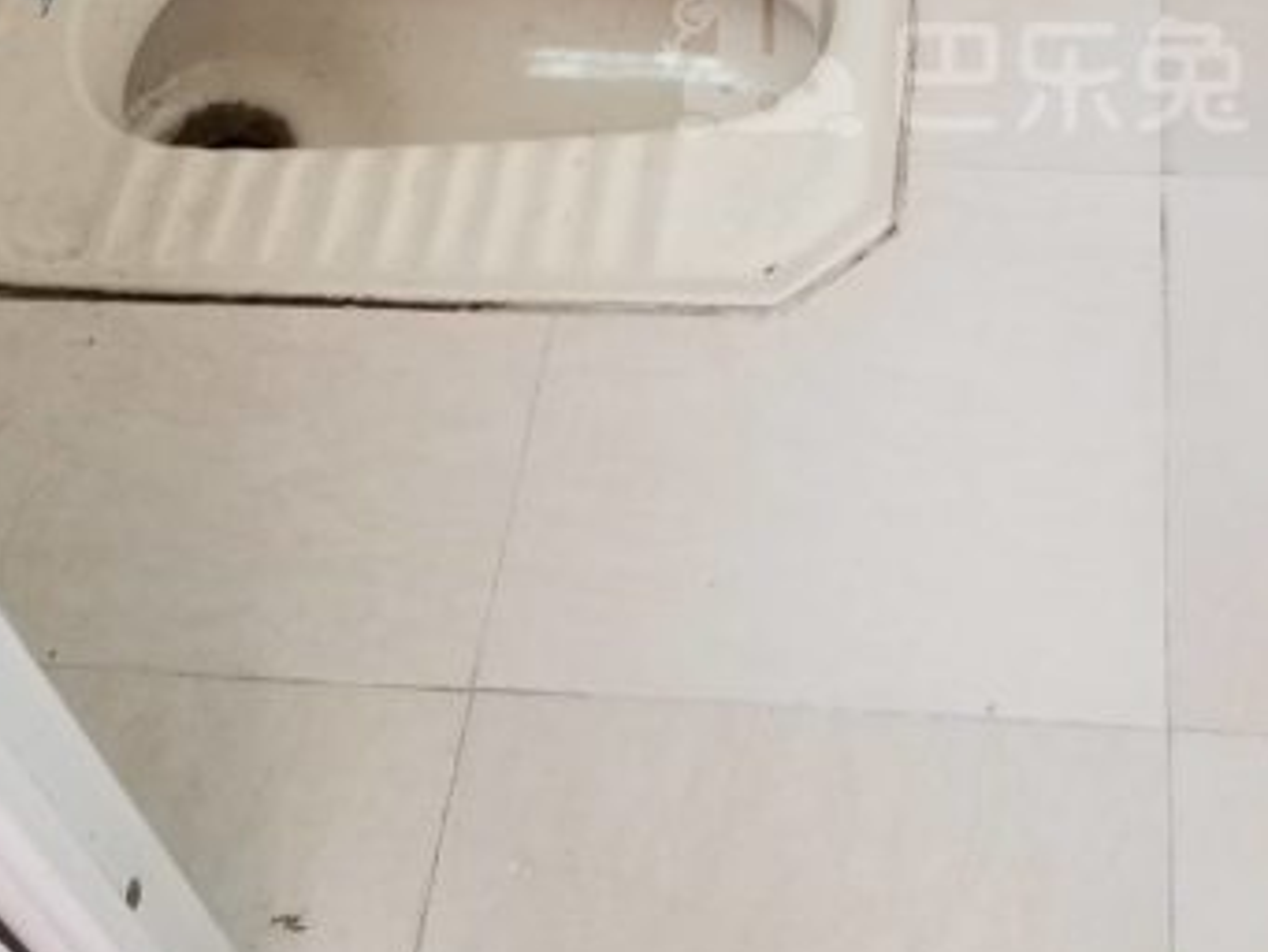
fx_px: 2235
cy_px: 37
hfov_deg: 31.1
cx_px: 952
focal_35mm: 61
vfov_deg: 23.2
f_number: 1.7
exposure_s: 1/50
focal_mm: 4.25
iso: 100
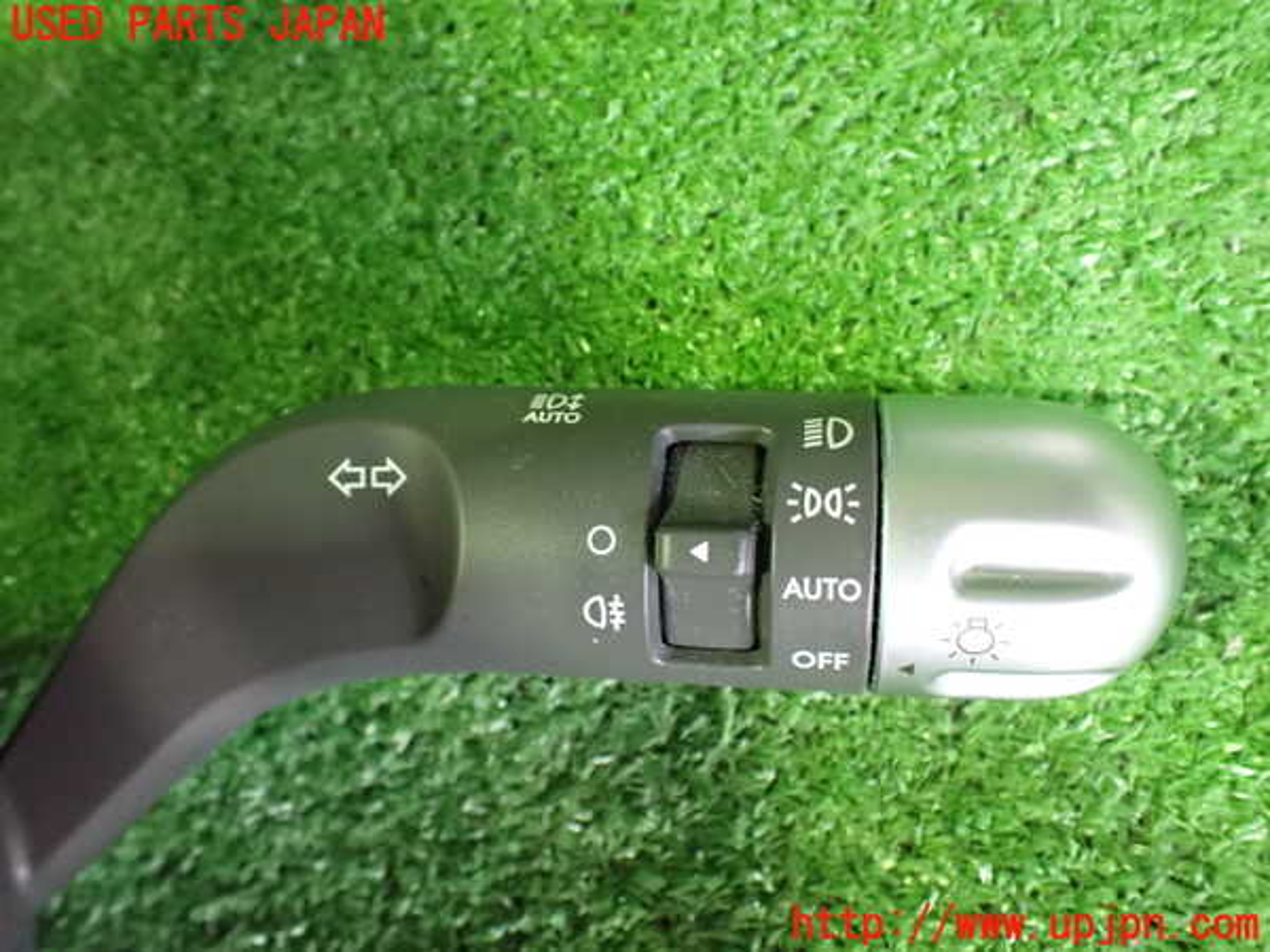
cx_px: 635
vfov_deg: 46.8
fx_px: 1101
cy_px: 476
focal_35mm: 30
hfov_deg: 60.0
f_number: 2.3
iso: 1250
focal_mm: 5.4
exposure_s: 1/30
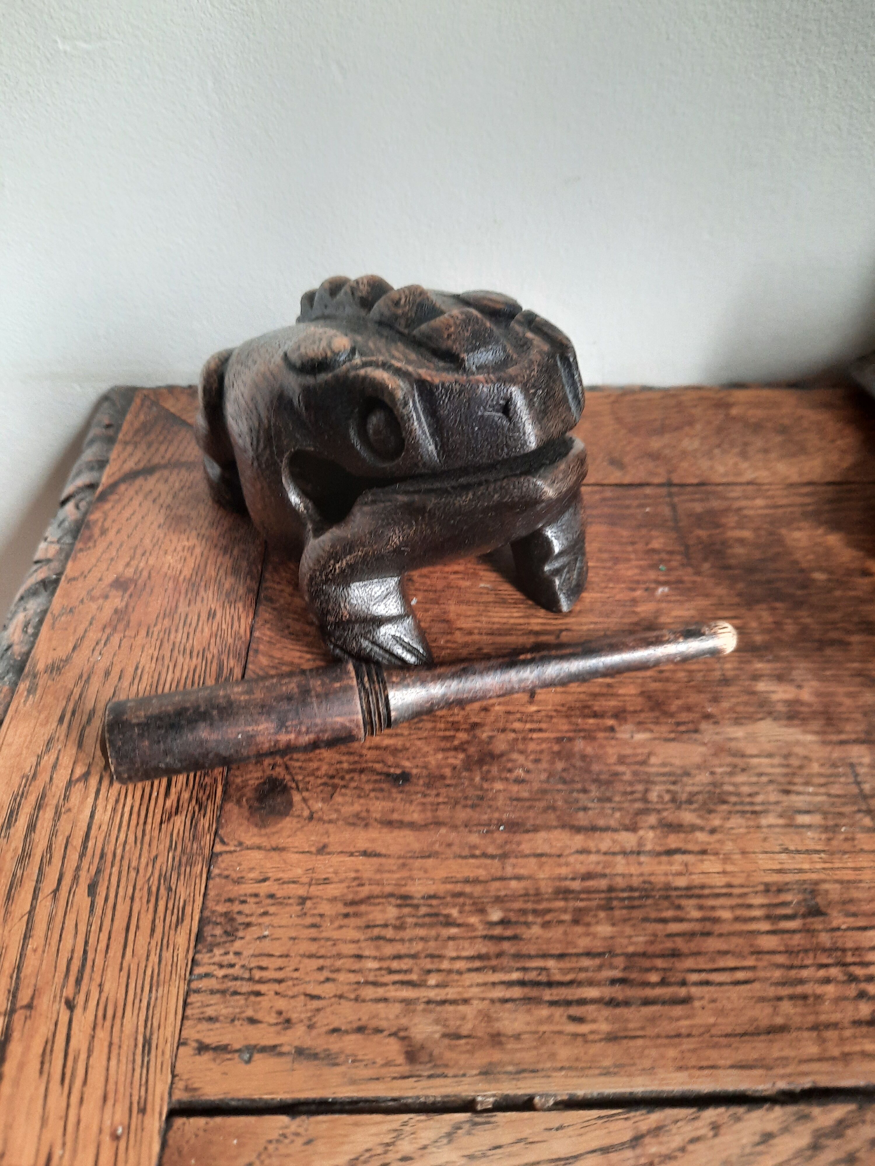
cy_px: 583
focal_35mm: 25
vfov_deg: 69.4
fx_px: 843
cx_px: 438
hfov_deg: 54.9
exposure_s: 1/50
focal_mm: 4.6
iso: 320
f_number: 2
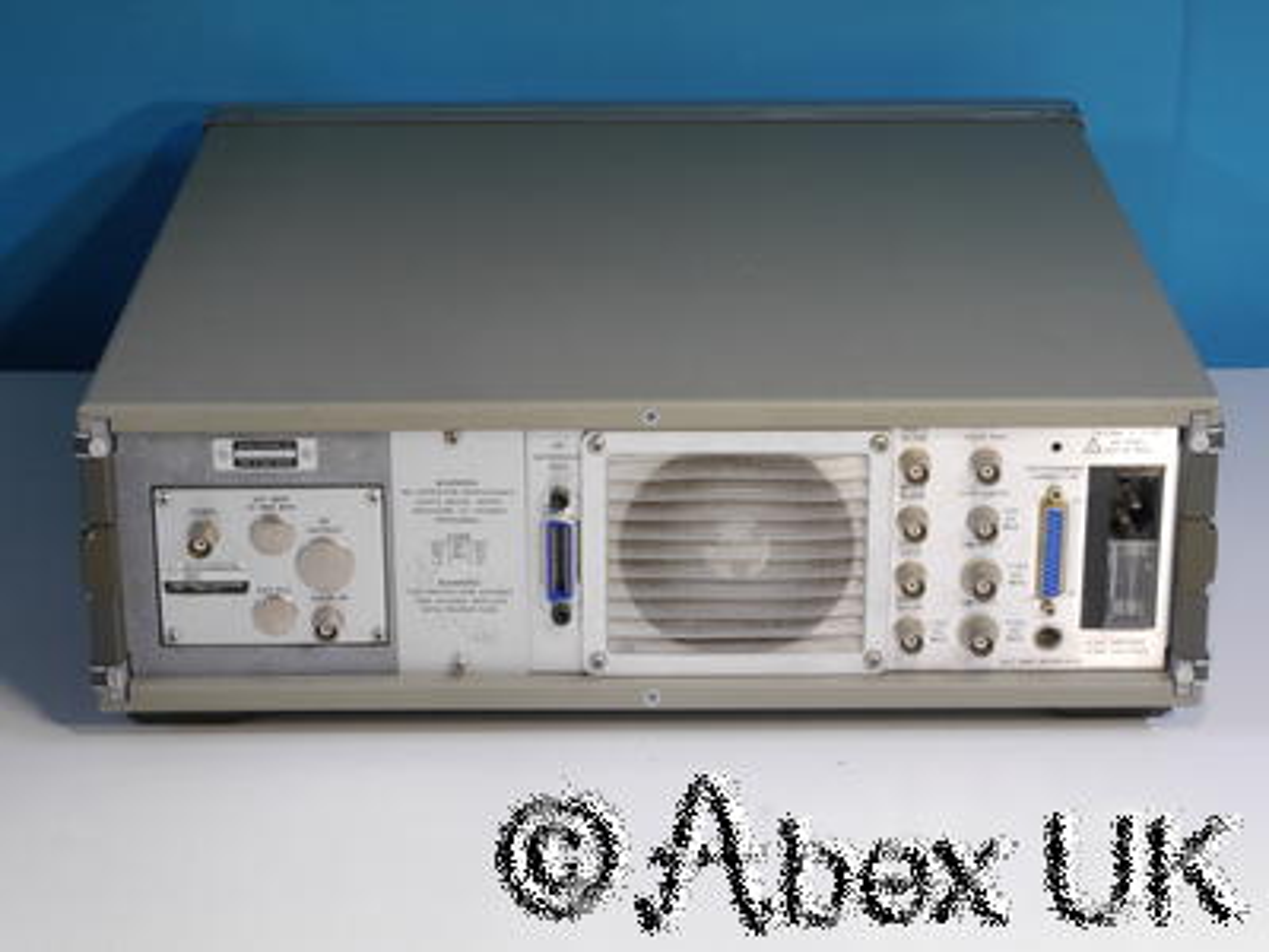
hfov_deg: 21.3
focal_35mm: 92
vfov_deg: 16.1
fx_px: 3373
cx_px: 634
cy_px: 476
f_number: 22
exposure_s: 1/2
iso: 800
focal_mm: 46
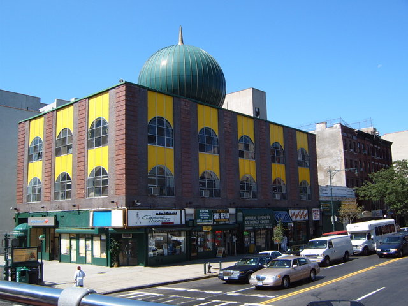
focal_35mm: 37
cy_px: 153
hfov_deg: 50.1
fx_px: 436
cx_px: 204
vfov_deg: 38.7
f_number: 6
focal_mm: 6.2
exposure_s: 1/250
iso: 63
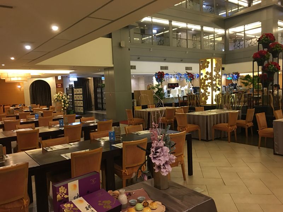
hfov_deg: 61.7
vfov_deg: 48.2
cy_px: 106
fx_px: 237
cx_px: 142
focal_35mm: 29
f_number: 2.2
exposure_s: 1/8
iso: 80
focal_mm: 4.15
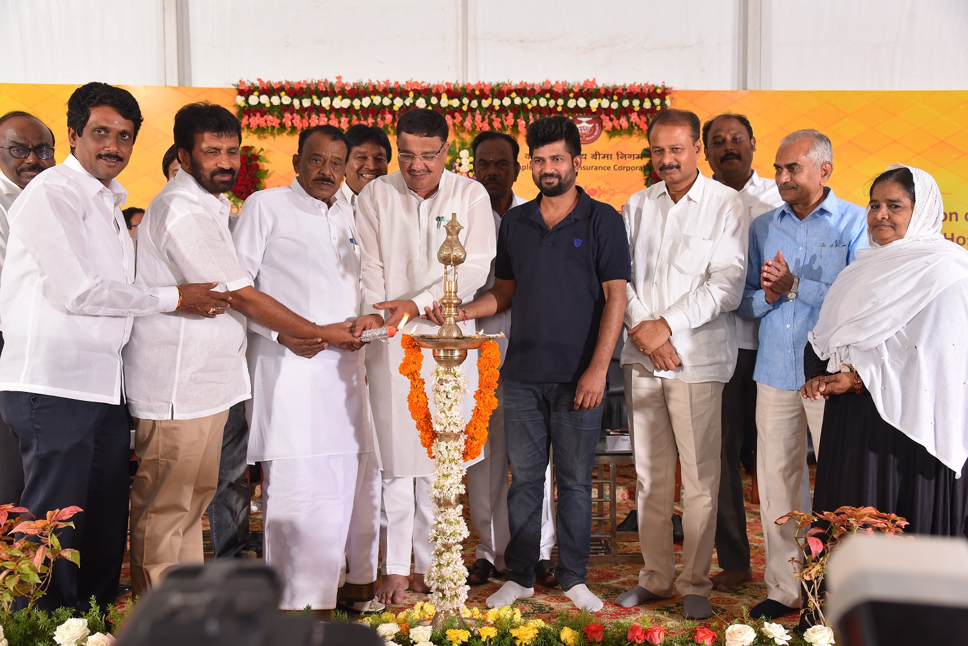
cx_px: 484
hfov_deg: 50.7
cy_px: 323
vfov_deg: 35.1
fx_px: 1022
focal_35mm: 38
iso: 640
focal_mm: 38
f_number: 5
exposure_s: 1/125
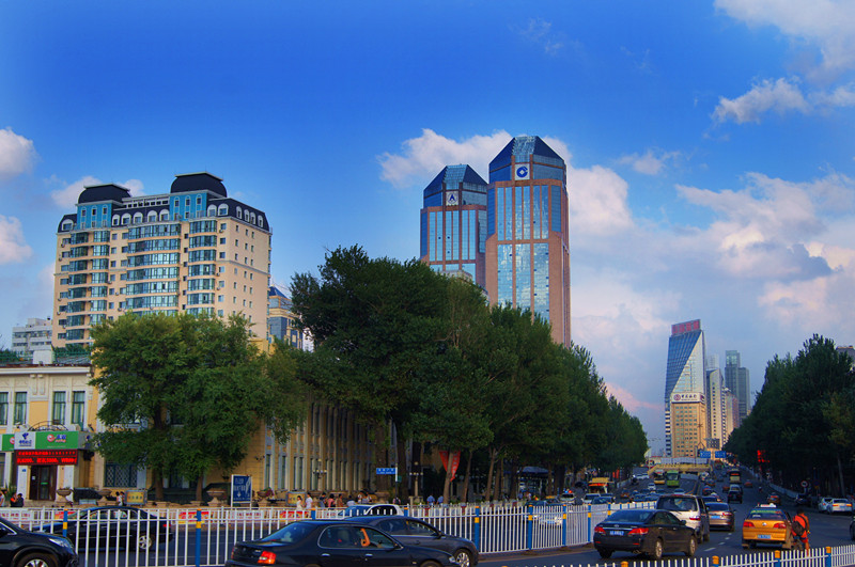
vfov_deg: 29.8
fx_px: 1067
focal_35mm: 45
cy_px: 284
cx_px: 428
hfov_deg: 43.7
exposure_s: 1/320
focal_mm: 30
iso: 100
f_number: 6.3
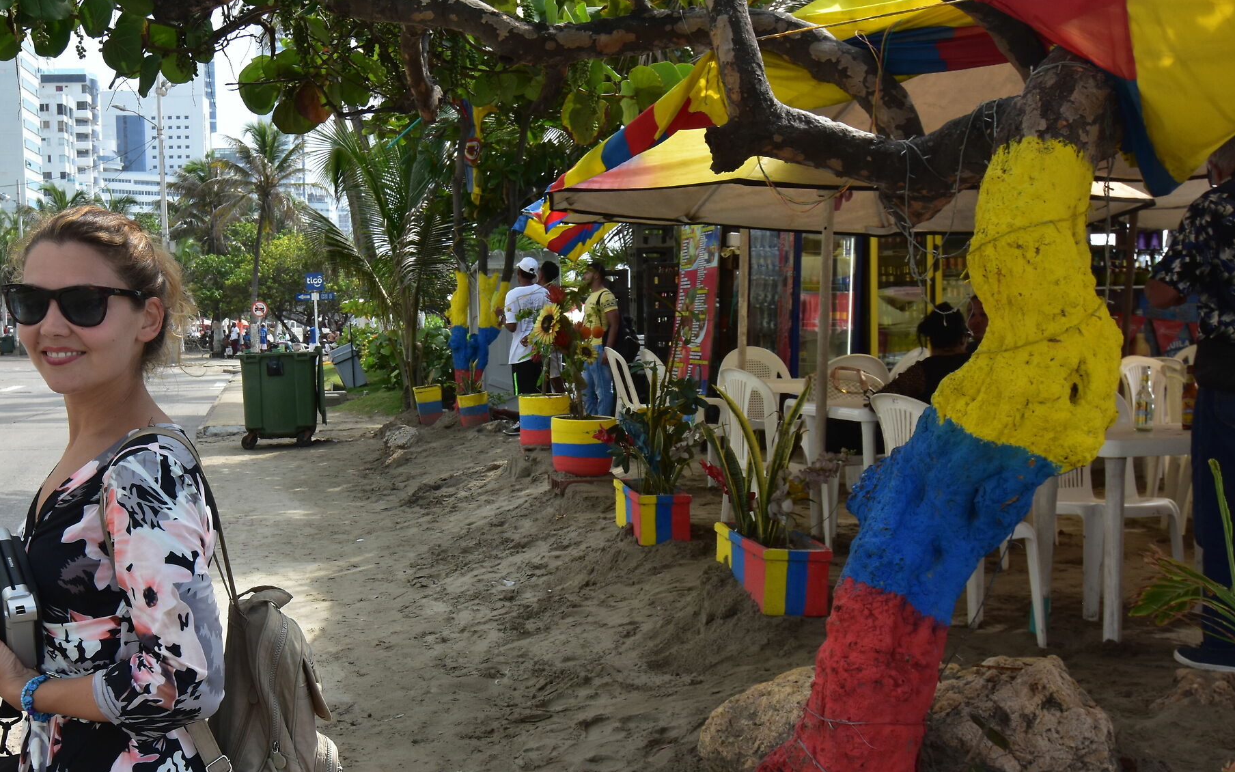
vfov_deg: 27.4
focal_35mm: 47
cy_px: 511
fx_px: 1571
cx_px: 447
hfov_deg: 42.5
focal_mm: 23
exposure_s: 1/250
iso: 360
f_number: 10
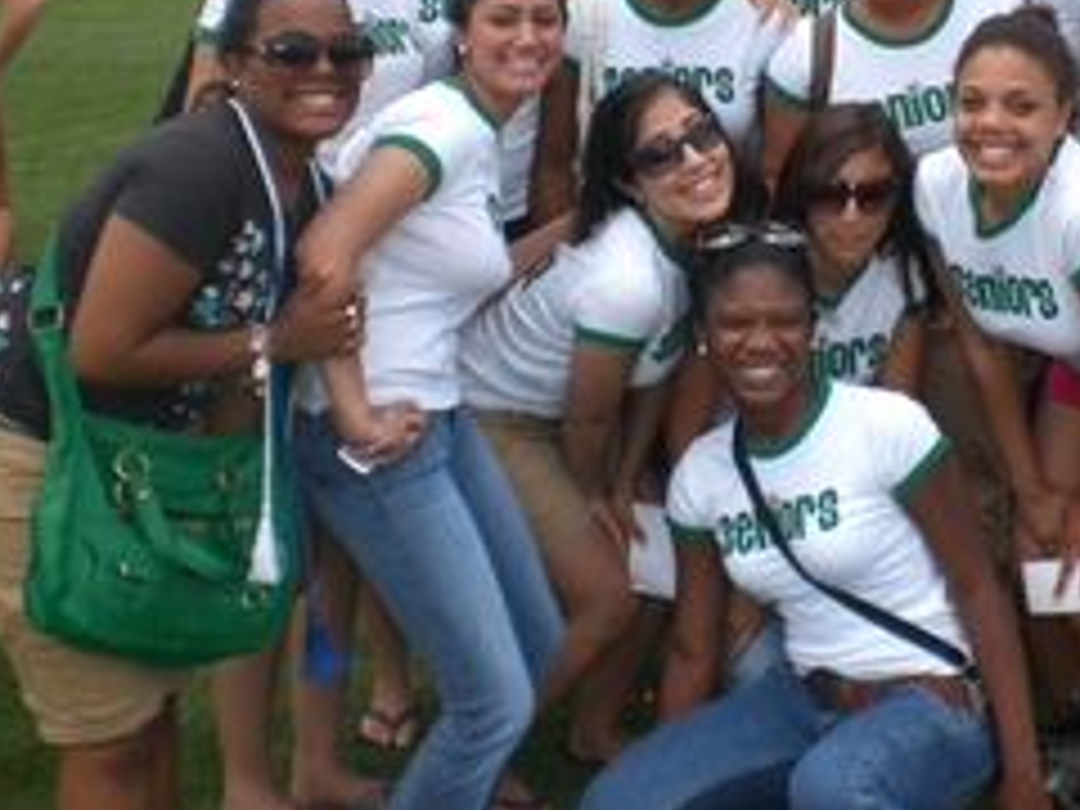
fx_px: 1934
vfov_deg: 23.3
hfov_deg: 30.5
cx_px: 853
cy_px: 160
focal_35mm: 62
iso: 50
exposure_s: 1/320
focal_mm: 6.3
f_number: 4.4
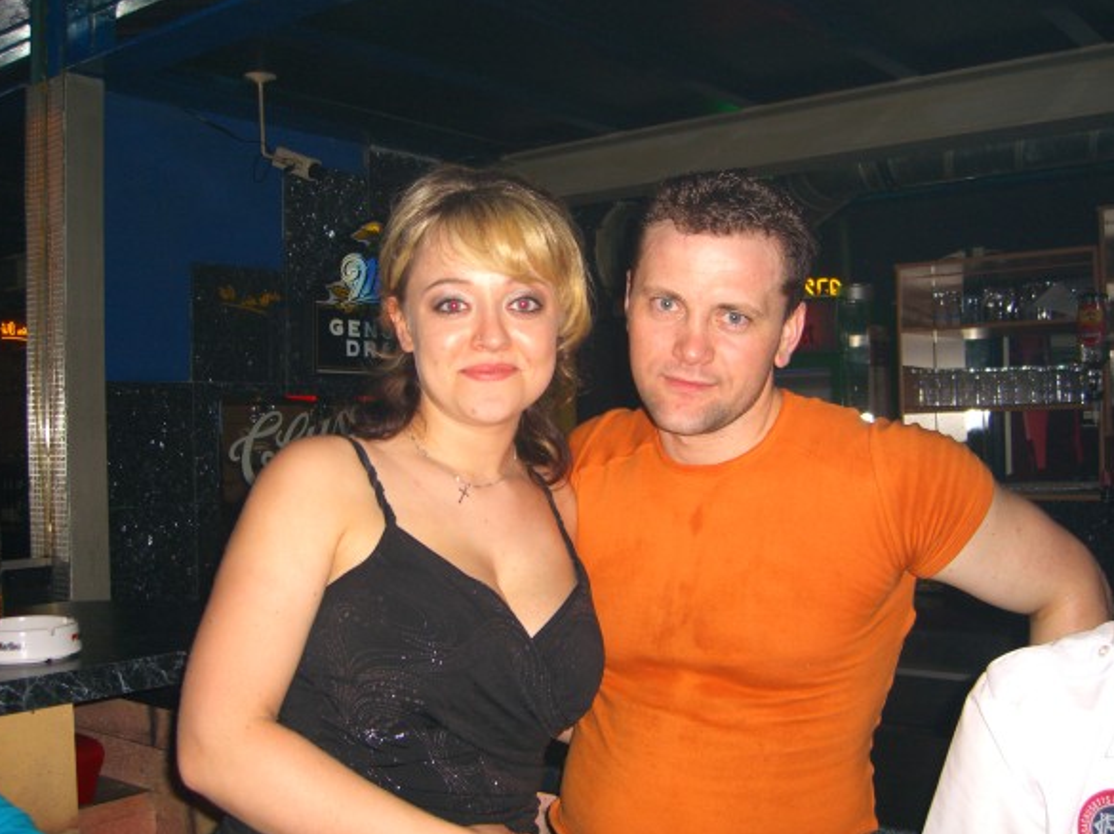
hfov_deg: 47.9
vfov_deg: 36.8
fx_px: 1254
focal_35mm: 39
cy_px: 413
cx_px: 558
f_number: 2.8
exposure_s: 1/60
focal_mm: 7.9
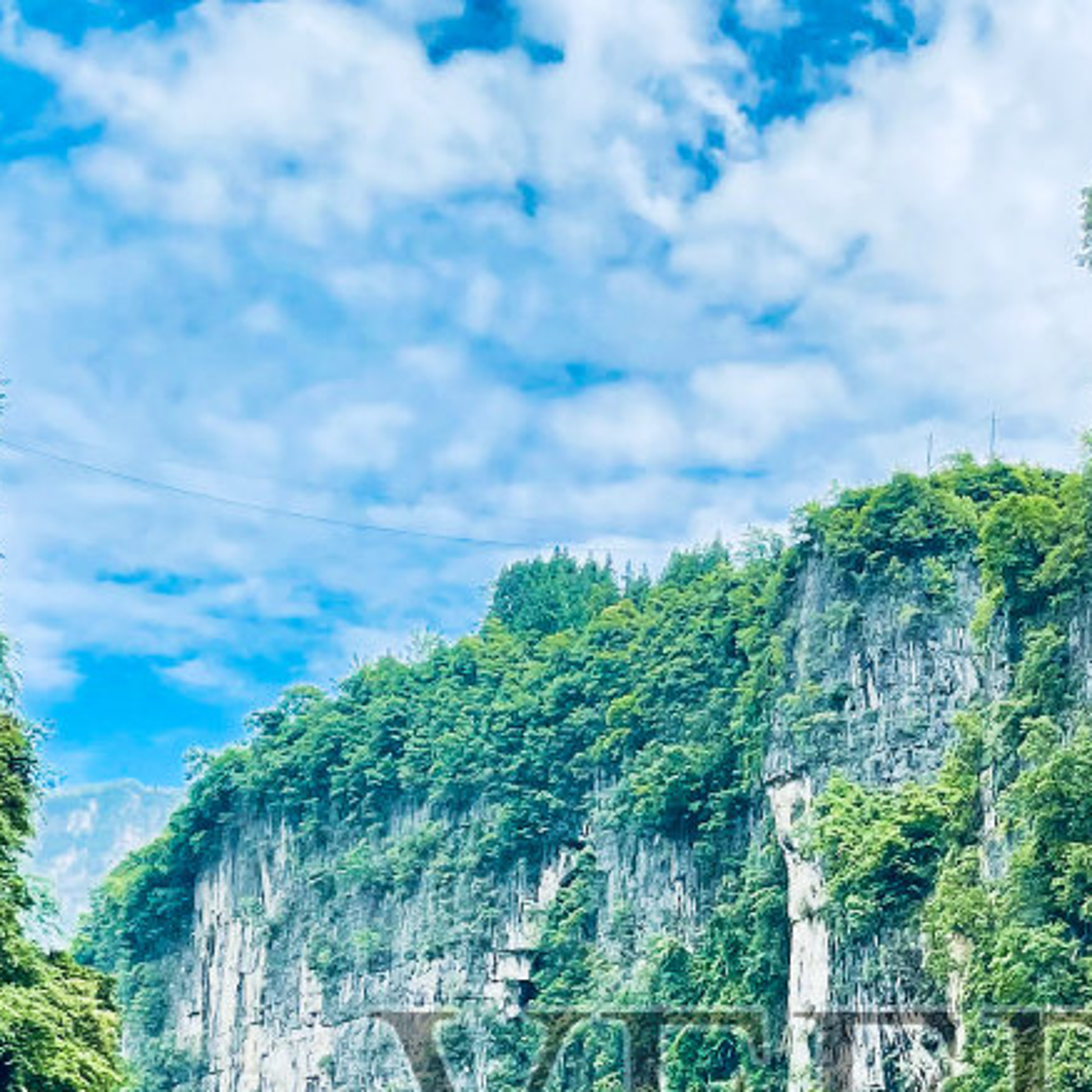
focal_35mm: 84
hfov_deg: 20.5
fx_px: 2998
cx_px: 785
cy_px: 1177
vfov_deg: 19.8
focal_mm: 5.1
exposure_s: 1/1300
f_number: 1.6
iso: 32
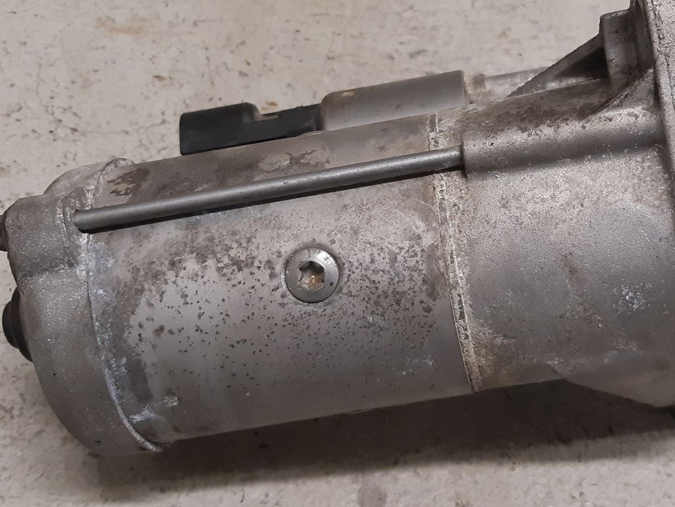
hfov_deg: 44.5
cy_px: 208
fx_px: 819
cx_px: 419
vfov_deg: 34.3
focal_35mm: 42
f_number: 1.7
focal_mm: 3.93
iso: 160
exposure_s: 1/50
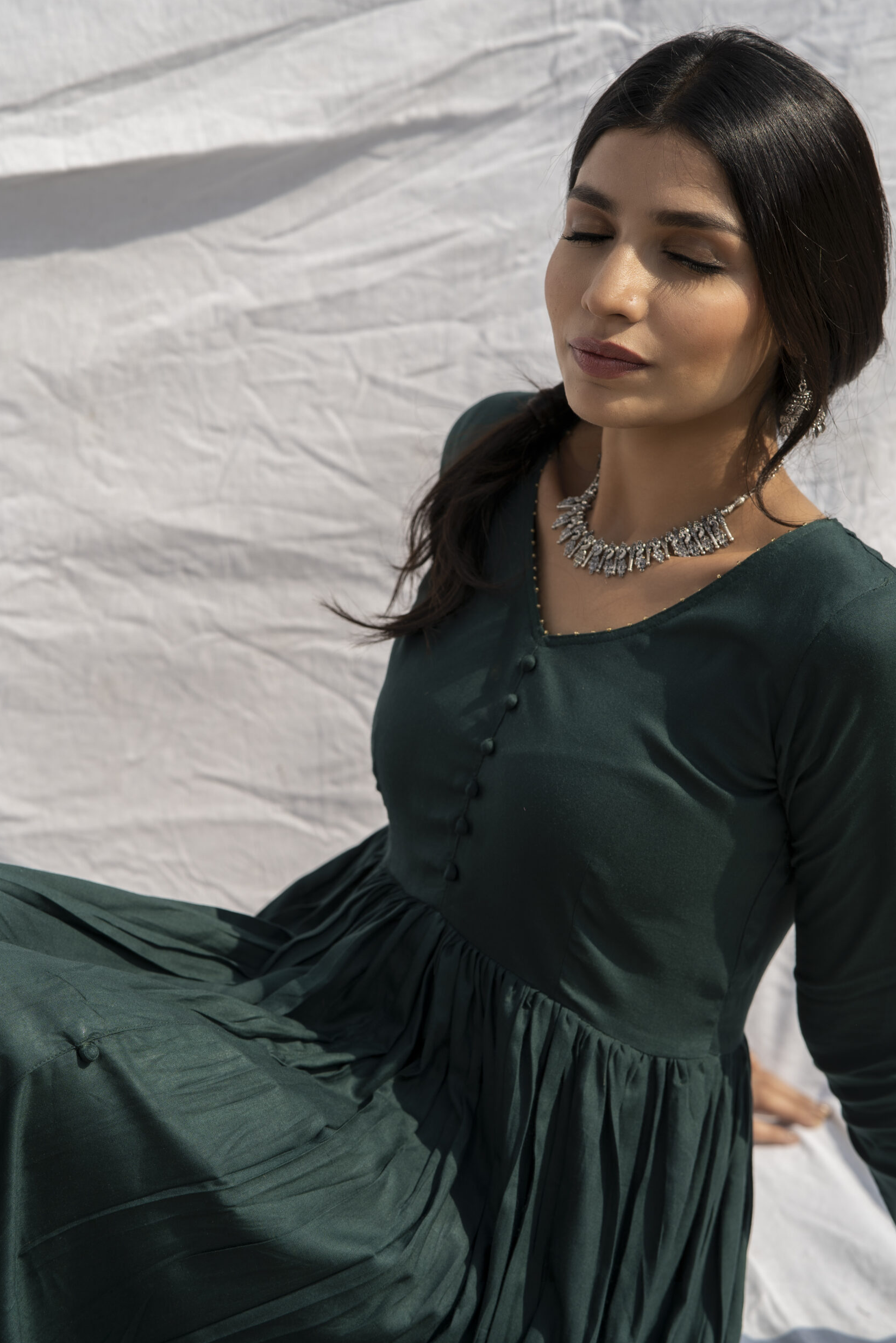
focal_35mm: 88
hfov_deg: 15.5
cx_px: 462
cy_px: 664
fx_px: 3285
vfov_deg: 23.1
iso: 100
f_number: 4.5
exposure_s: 1/800
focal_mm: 85
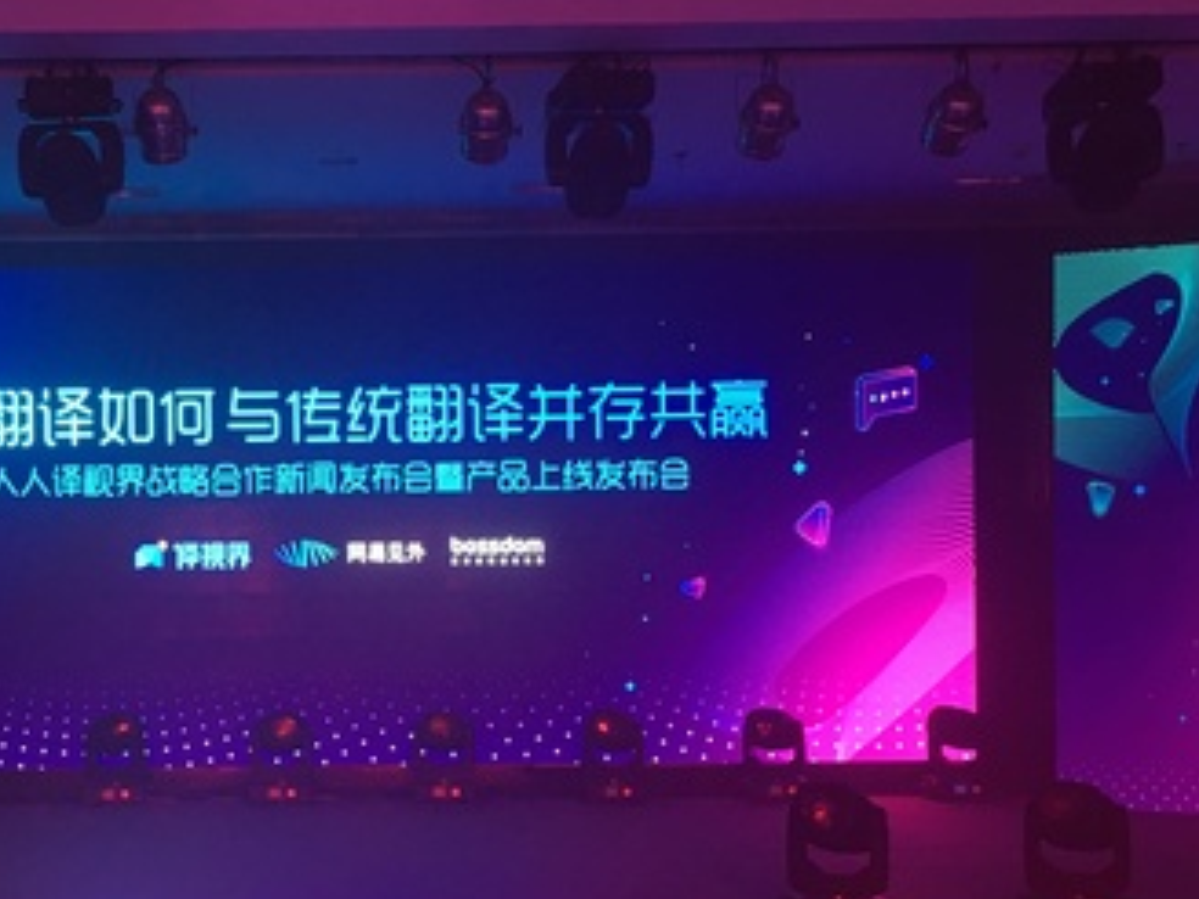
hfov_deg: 32.6
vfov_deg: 25.1
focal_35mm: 58
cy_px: 603
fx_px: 2009
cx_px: 298
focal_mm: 4.15
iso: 100
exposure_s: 1/33
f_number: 2.2
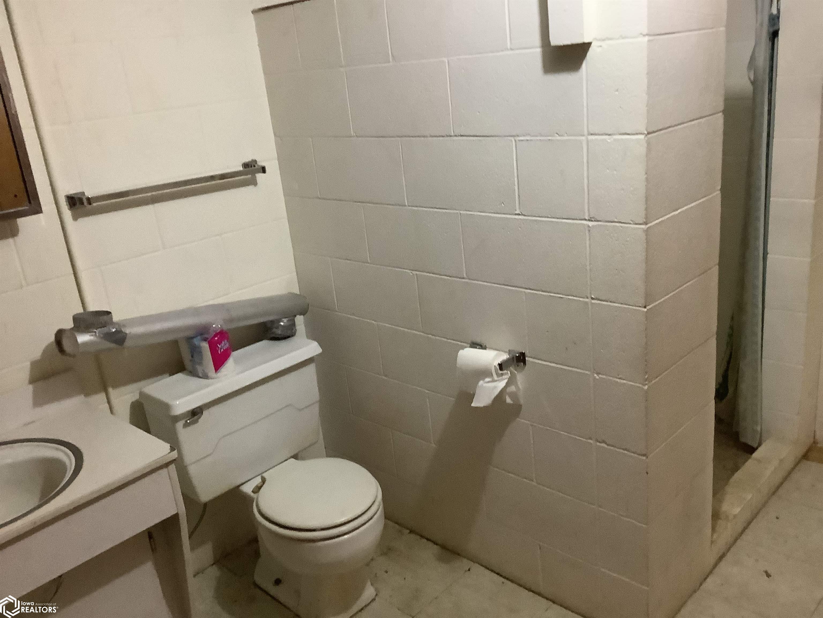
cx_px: 412
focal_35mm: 31
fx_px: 737
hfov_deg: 58.4
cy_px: 309
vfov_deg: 45.4
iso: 400
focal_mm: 3.3
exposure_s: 1/30
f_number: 2.4
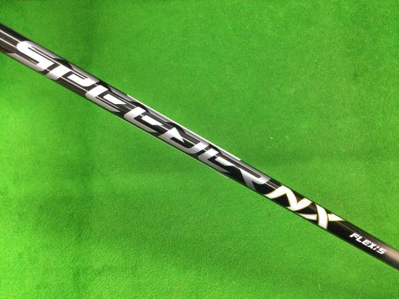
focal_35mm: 31
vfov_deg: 45.4
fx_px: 357
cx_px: 200
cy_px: 150
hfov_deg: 58.4
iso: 200
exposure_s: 1/30
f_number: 2.4
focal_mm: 3.3
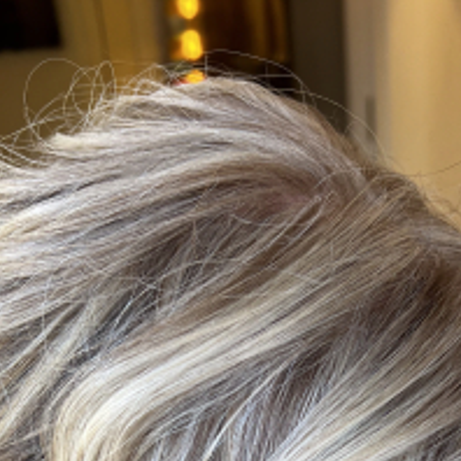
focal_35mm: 62
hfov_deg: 27.7
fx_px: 934
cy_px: 574
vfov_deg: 24.7
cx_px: 254
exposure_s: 1/121
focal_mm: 5.7
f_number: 1.5
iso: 64
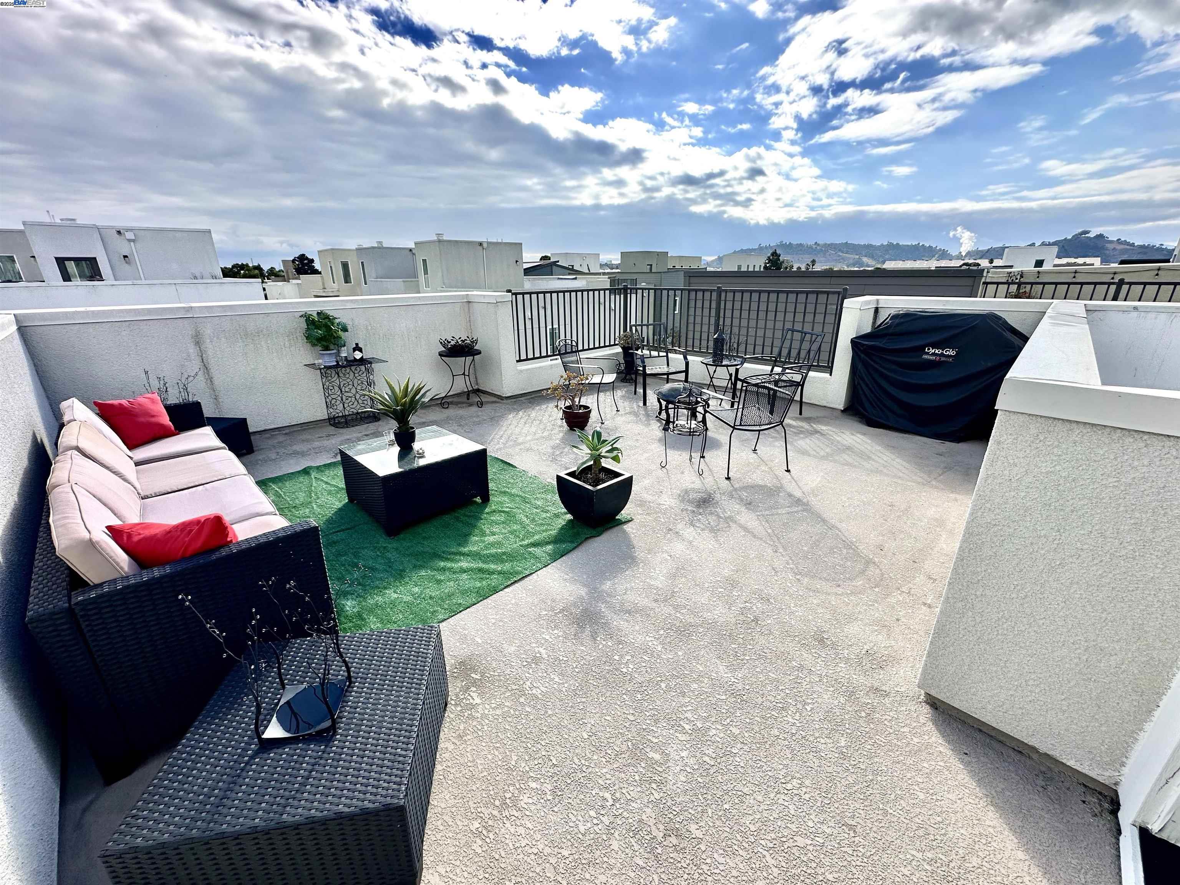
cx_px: 590
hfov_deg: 102.1
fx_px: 477
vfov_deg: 85.7
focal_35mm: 14
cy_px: 442
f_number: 2.2
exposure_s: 1/988
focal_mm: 2.22
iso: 40
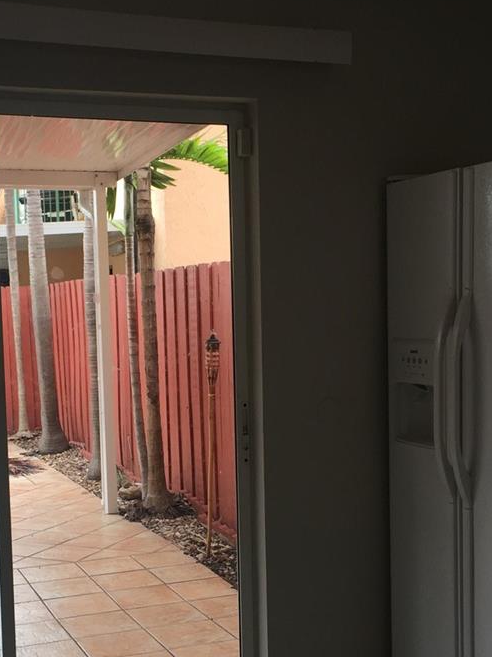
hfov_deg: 27.4
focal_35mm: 53
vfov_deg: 36.0
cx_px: 199
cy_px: 409
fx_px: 1005
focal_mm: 4.15
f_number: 2.2
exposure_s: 1/120
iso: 50
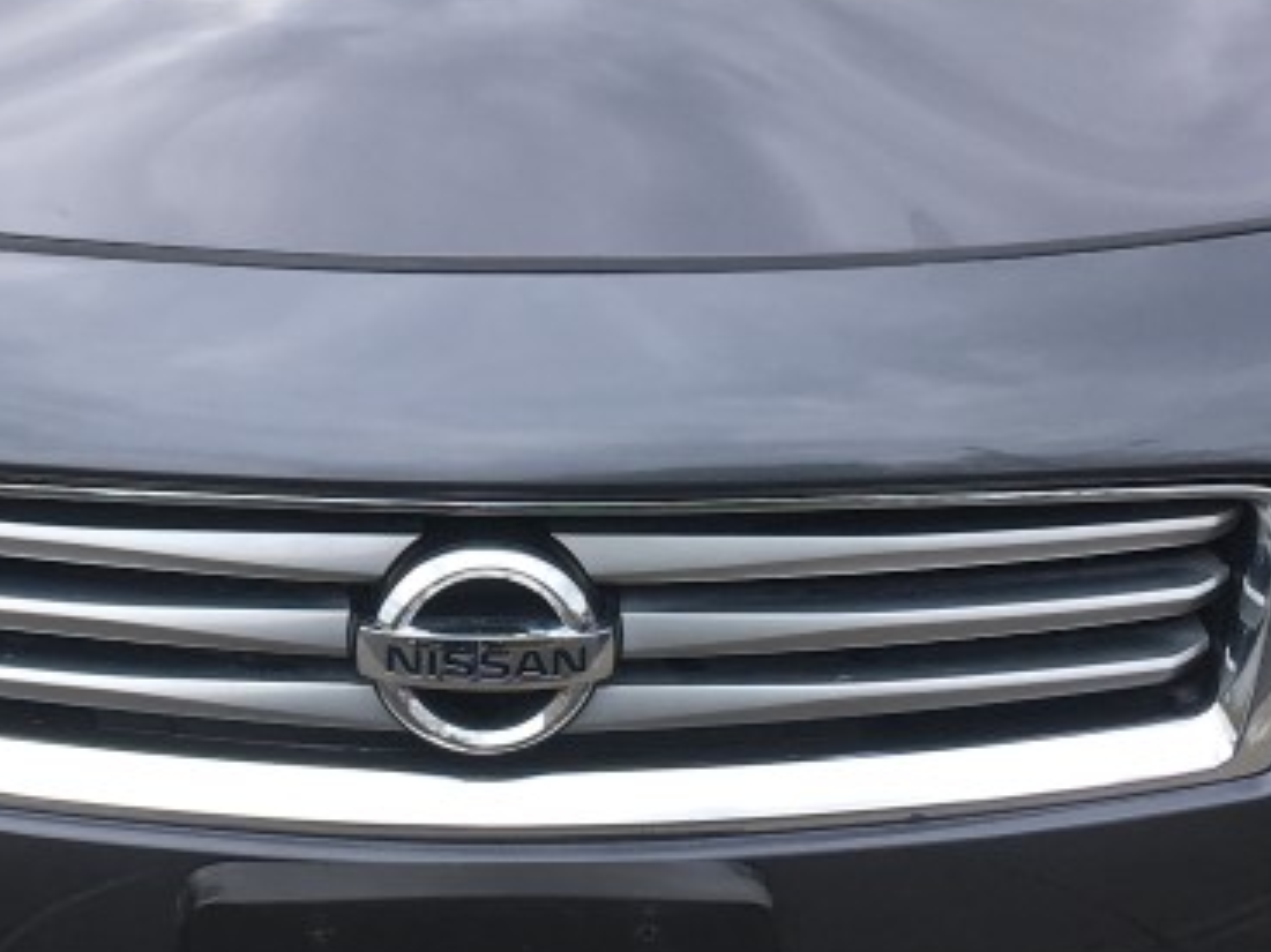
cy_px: 170
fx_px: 2973
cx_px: 412
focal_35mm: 81
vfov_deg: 18.0
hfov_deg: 24.0
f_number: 2.2
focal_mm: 4.15
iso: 25
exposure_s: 1/523
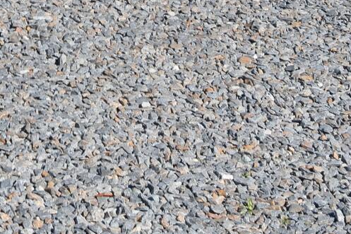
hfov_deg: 11.1
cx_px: -82
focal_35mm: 181
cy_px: -358
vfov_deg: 7.1
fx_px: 1764
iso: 100
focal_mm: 20
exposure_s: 1/160
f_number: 6.3
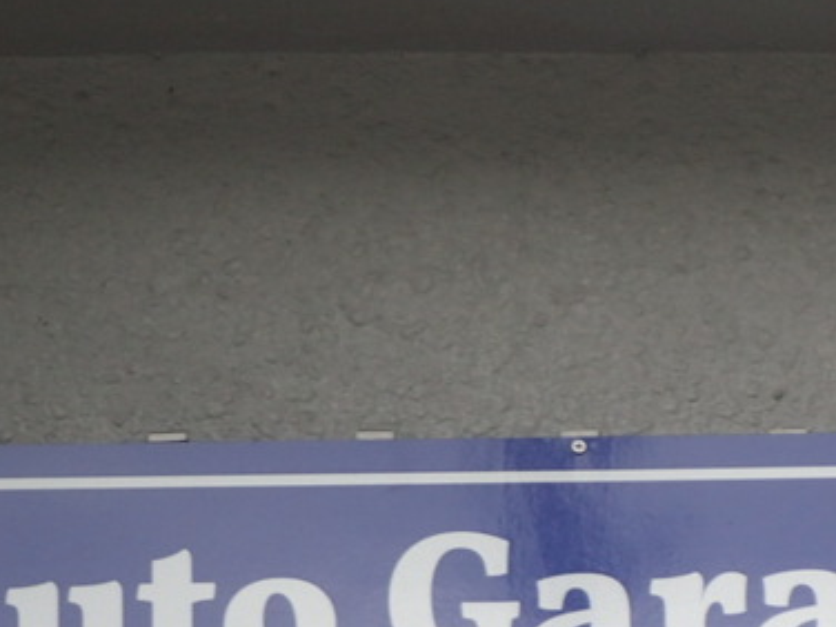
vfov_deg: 5.4
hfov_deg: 7.3
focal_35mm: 272
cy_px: 720
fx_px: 6569
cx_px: 587
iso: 125
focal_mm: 18
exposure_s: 1/200
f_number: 4.9
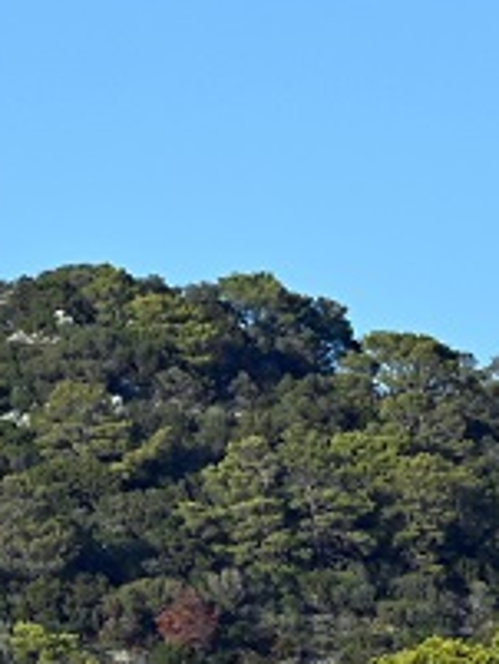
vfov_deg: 4.2
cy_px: 1059
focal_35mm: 467
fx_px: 8966
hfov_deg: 3.2
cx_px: -648
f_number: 5.6
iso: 125
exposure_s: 1/500
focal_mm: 75
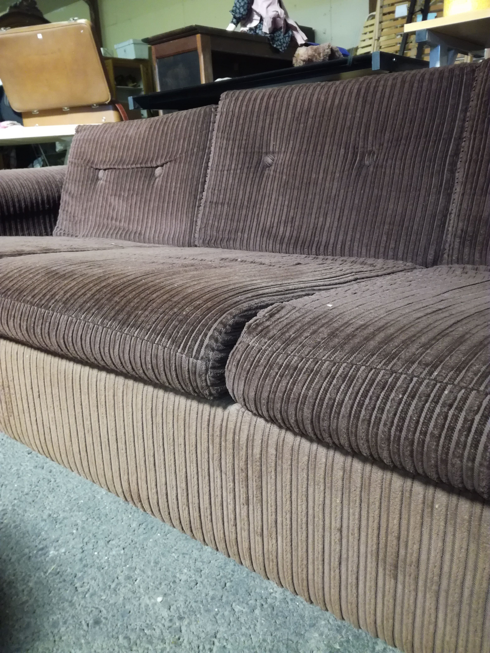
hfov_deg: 51.4
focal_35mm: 27
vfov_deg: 65.3
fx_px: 510
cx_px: 245
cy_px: 326
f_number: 2
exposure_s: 1/33.3
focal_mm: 3.79
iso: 320
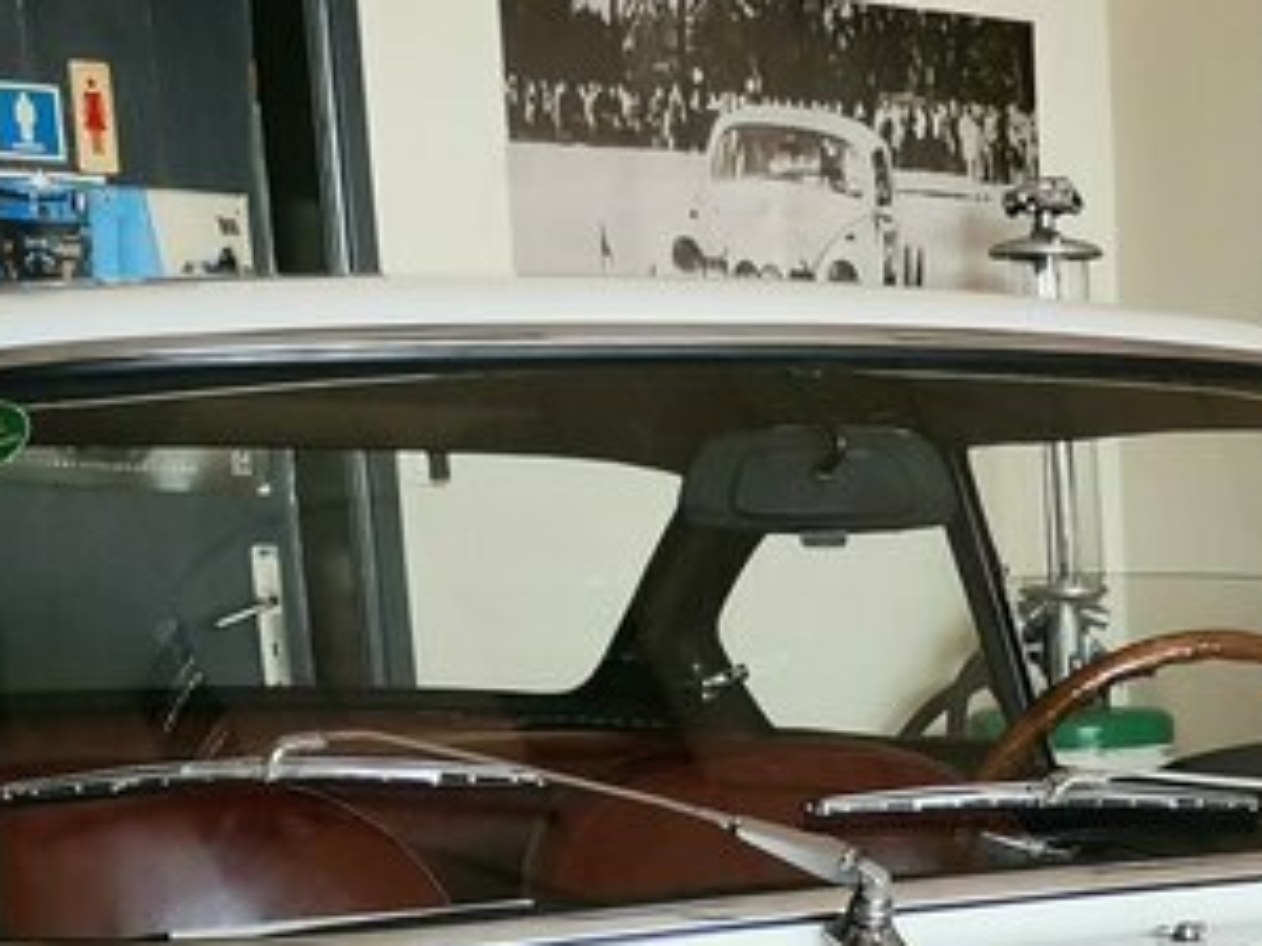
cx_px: 1628
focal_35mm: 104
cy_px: 1581
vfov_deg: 13.1
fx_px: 3792
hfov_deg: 17.7
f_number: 1.8
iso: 100
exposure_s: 1/100
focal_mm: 4.75
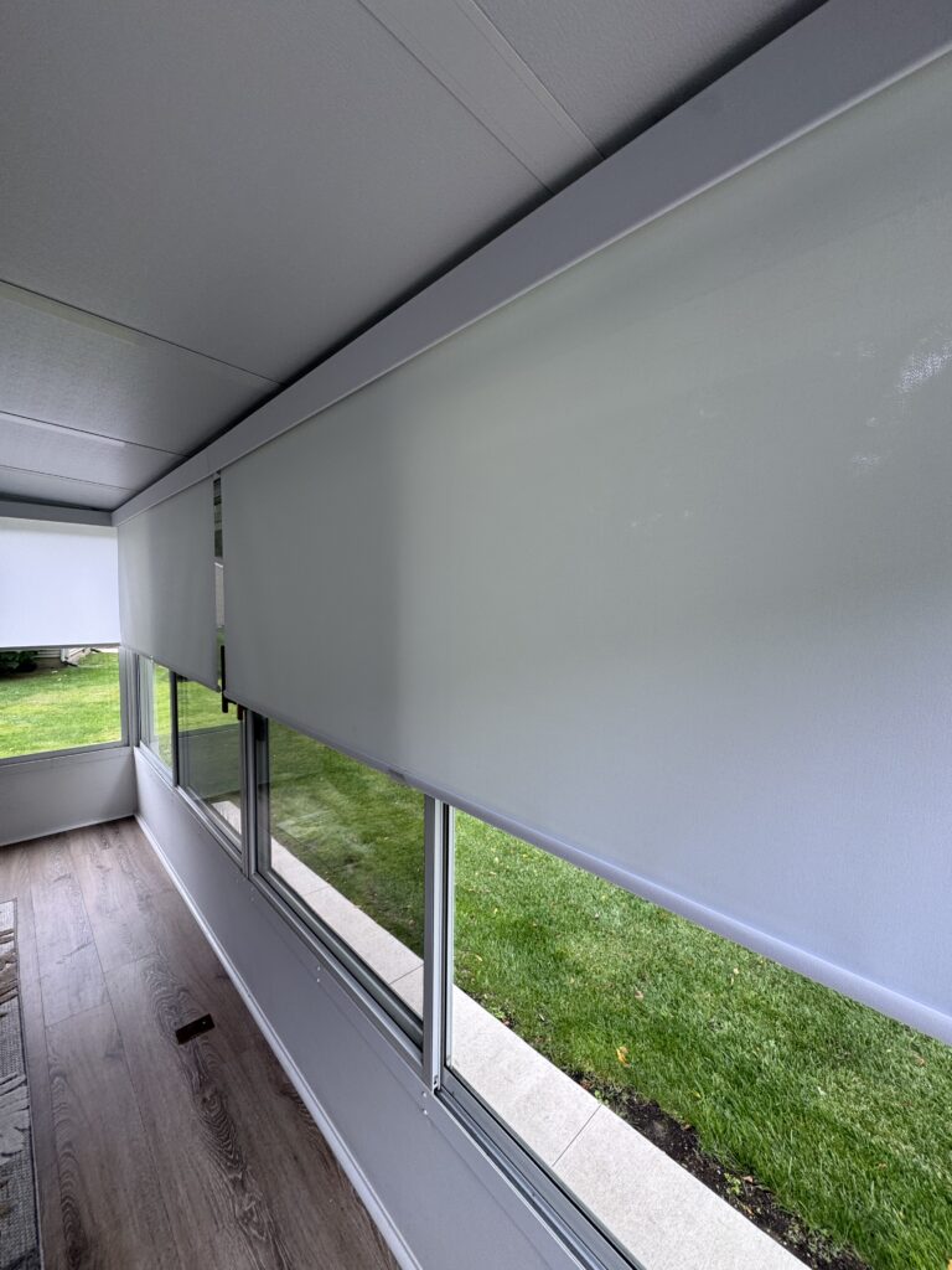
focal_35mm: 14
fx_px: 513
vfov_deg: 102.1
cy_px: 635
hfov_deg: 85.7
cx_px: 476
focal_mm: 2.22
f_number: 2.2
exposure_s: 1/104
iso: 40
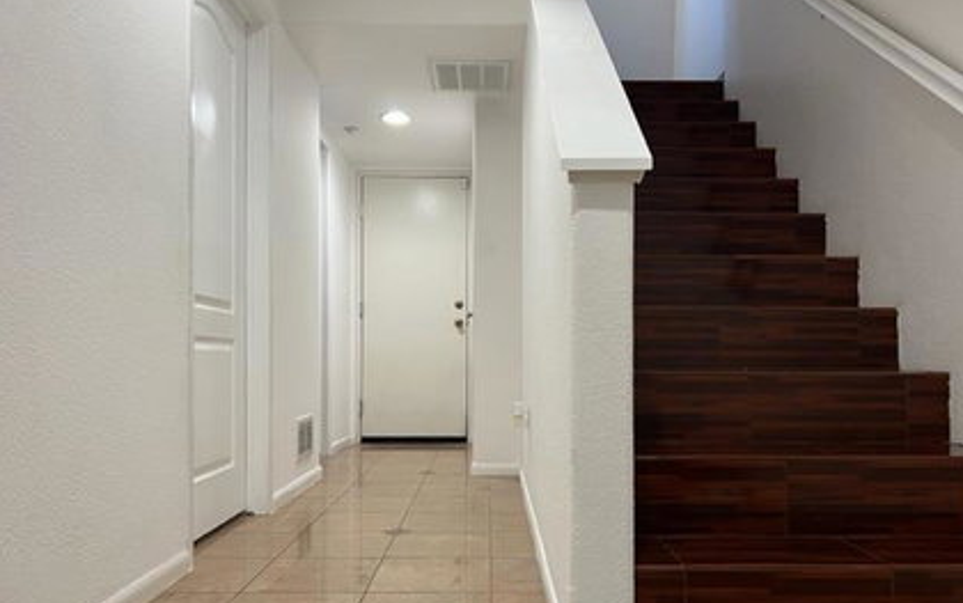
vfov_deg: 44.5
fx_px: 735
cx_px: 485
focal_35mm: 28
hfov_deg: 66.4
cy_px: 342
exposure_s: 1/60
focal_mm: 5.7
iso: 100
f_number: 1.5
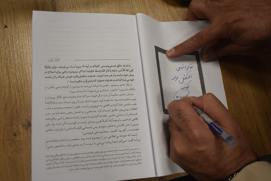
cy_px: 90
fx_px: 294
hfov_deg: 49.5
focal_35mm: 39
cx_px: 136
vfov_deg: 34.2
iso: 800
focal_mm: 26
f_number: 5.6
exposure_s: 1/125
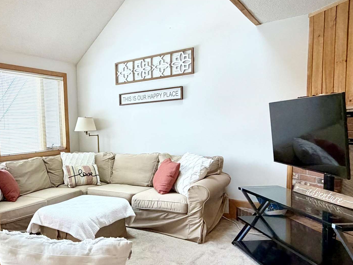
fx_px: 316
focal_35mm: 31
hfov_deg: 55.5
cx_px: 88
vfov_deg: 45.2
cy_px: 159
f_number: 2.2
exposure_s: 1/120
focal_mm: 2.22
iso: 200
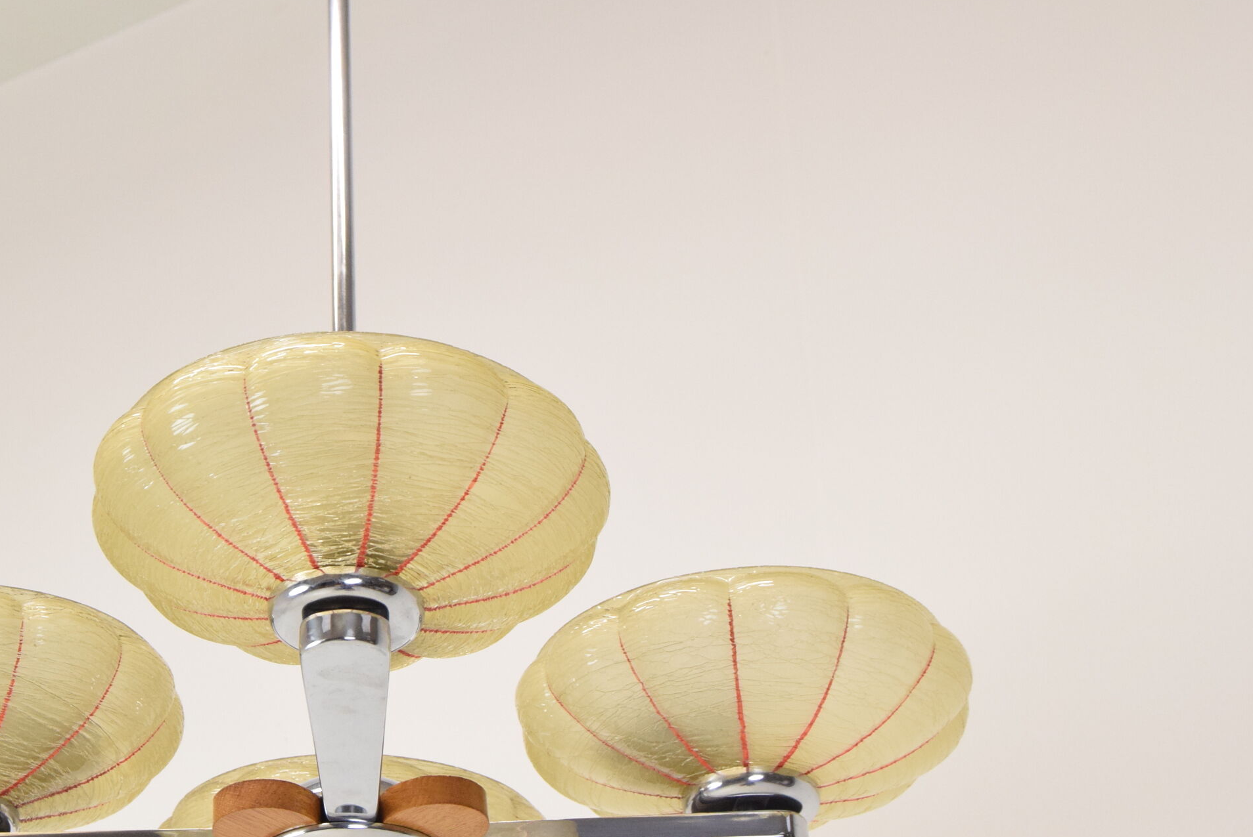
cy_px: 484
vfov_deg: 17.1
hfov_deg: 25.1
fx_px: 2787
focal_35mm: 80
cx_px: 338
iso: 1600
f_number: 6.3
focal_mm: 34
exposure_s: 1/160
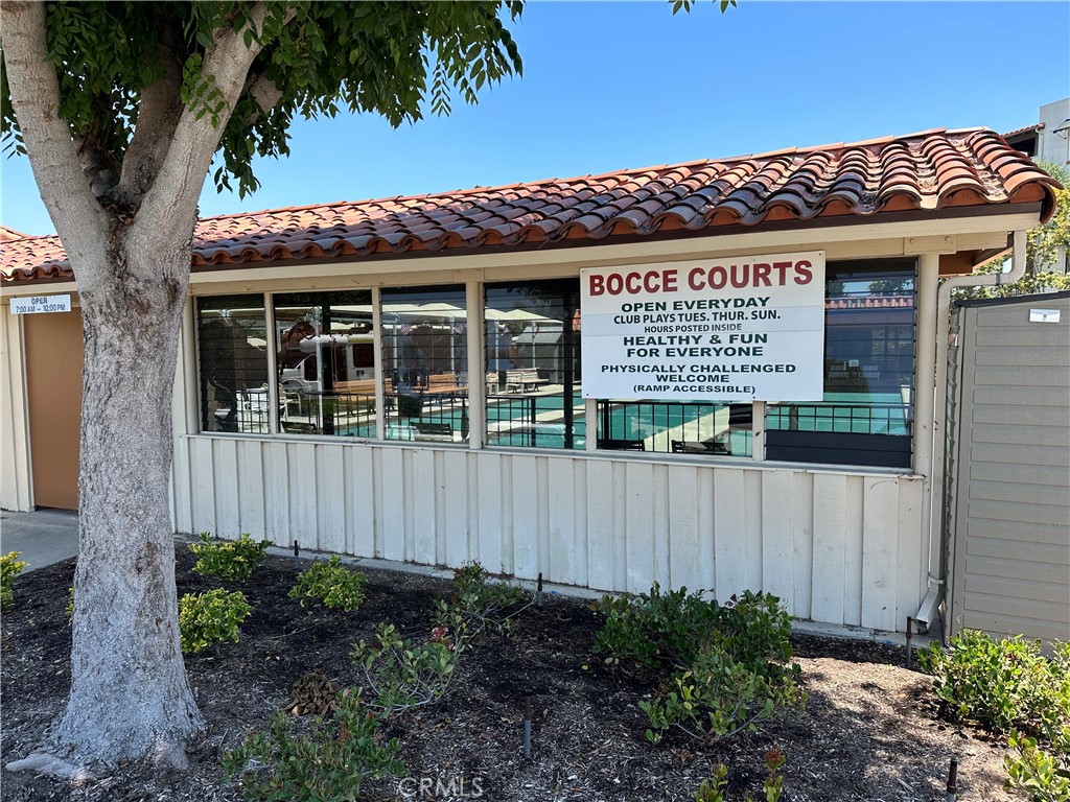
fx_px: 742
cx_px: 535
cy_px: 401
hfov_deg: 71.6
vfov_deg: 56.8
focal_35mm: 24
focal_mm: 6.86
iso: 80
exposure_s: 1/1171
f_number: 1.78
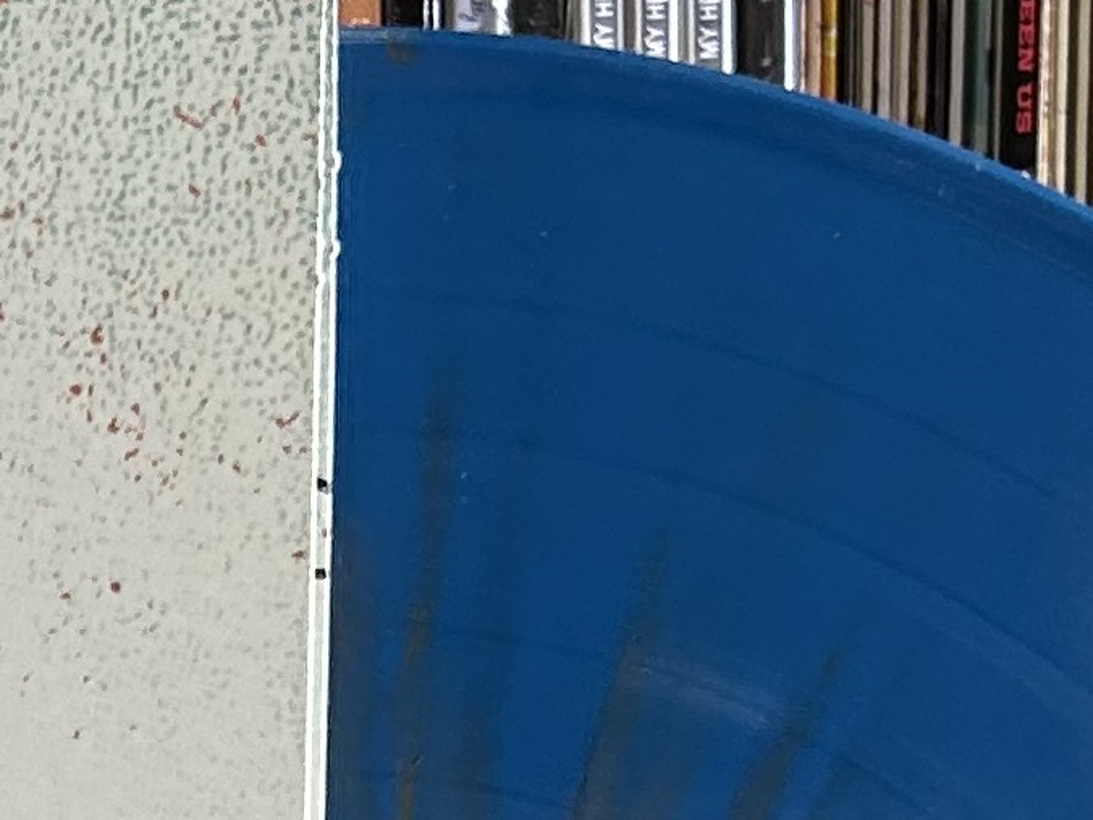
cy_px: 1622
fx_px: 4894
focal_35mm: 155
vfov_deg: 9.0
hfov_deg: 12.1
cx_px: -561
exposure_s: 1/121
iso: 80
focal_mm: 5.7
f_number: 1.5
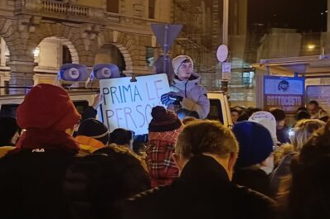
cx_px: 165
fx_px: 623
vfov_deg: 20.0
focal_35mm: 68
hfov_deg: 29.7
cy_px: 103
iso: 1250
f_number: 1.88
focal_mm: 4.84
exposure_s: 1/20
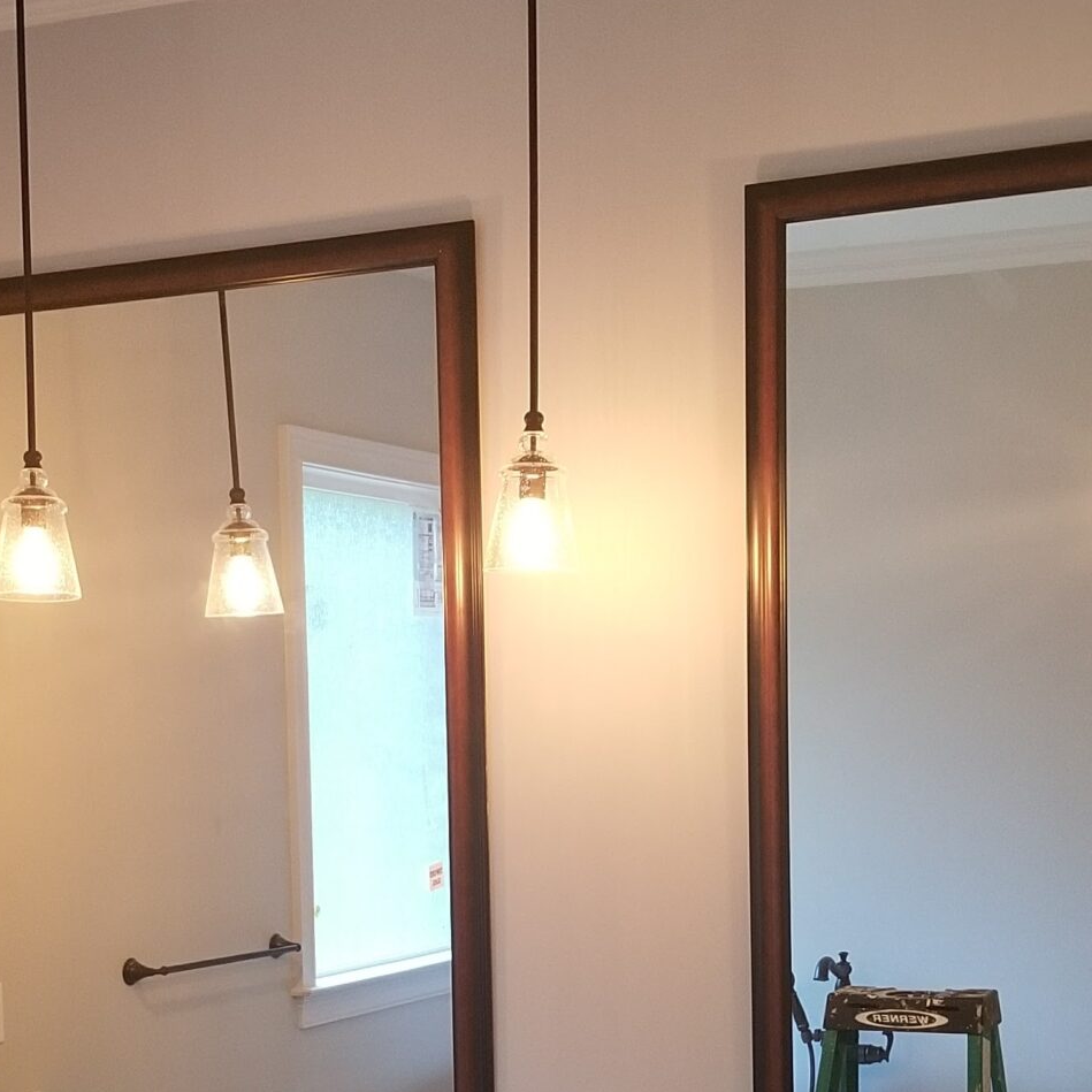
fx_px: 2213
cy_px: 875
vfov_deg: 27.2
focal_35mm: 62
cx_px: 411
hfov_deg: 27.6
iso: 200
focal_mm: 4.25
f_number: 1.7
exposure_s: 1/30
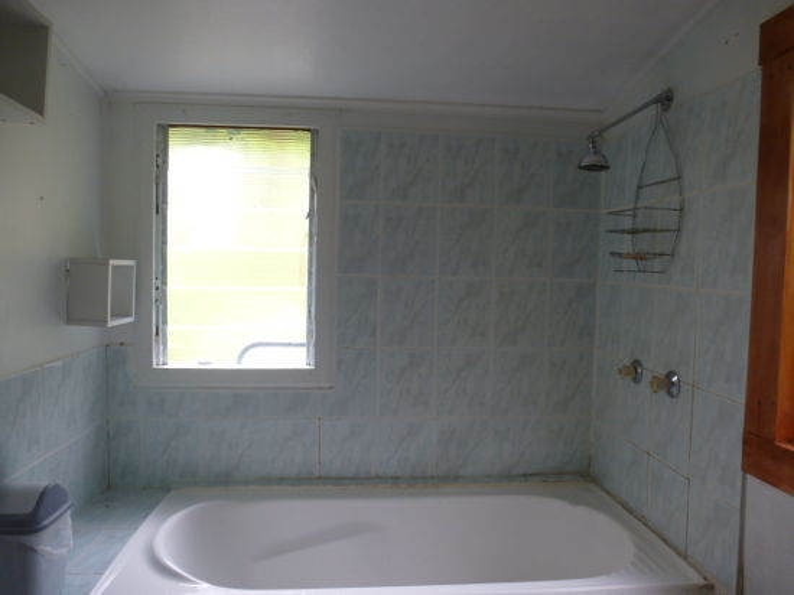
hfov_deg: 71.6
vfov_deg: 56.8
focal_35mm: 24
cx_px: 397
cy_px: 298
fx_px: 550
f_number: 3.3
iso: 200
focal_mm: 4.3
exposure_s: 1/60
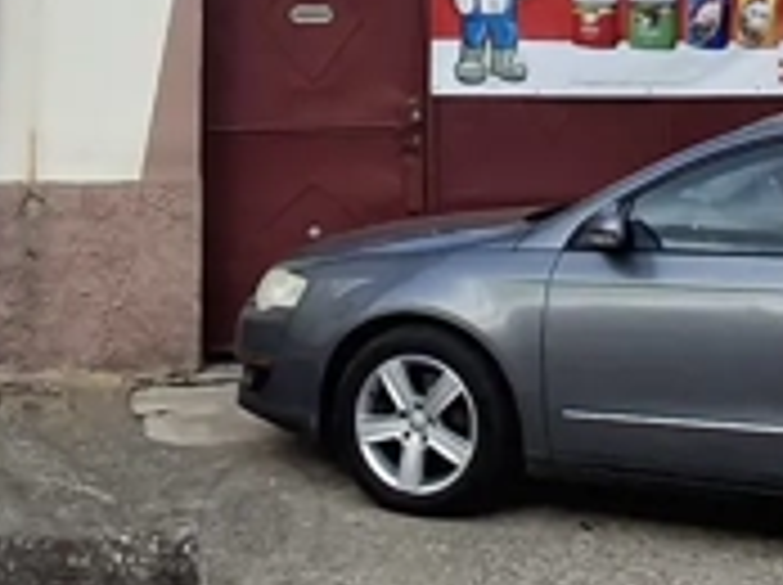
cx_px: 364
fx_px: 2078
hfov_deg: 21.3
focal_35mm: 92
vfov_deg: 15.0
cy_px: -256
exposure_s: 1/685
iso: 40
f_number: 2.2
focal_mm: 1.64
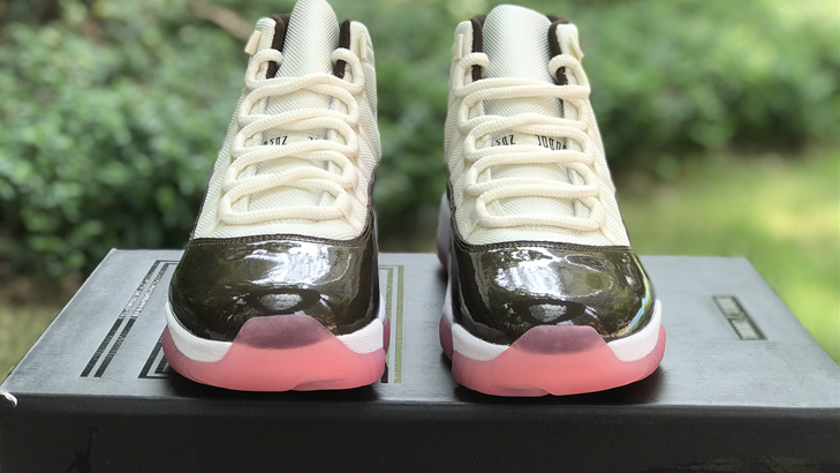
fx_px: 1403
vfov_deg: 19.1
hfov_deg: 33.3
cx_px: 415
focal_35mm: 63
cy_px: 181
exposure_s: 1/101
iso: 20
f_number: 2.8
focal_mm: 6.6
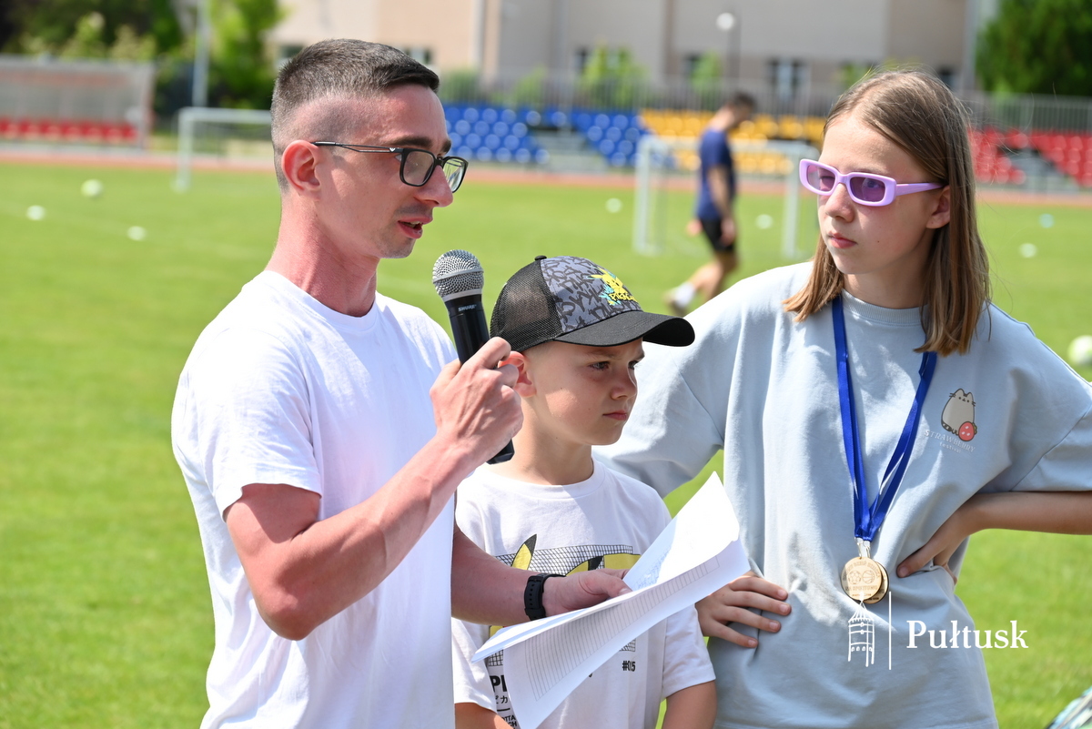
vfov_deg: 12.5
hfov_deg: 18.6
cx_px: 546
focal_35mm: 110
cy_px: 364
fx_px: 3338
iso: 110
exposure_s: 1/250
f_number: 6.3
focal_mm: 110
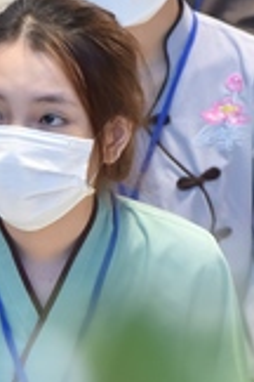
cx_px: -19
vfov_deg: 4.3
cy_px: 146
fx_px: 5111
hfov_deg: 2.8
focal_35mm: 483
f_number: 5
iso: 2000
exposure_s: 1/125
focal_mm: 120
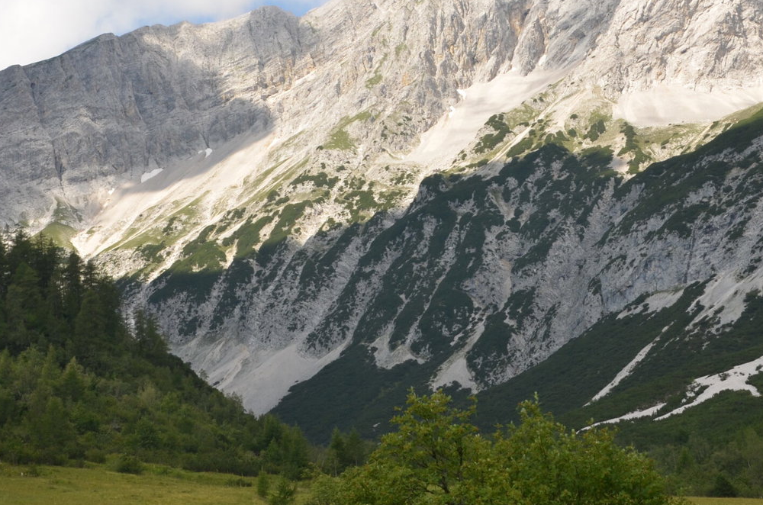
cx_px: 396
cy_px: 109
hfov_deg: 25.1
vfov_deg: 16.7
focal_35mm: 81
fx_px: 1713
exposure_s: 1/200
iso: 200
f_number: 11
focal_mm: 30
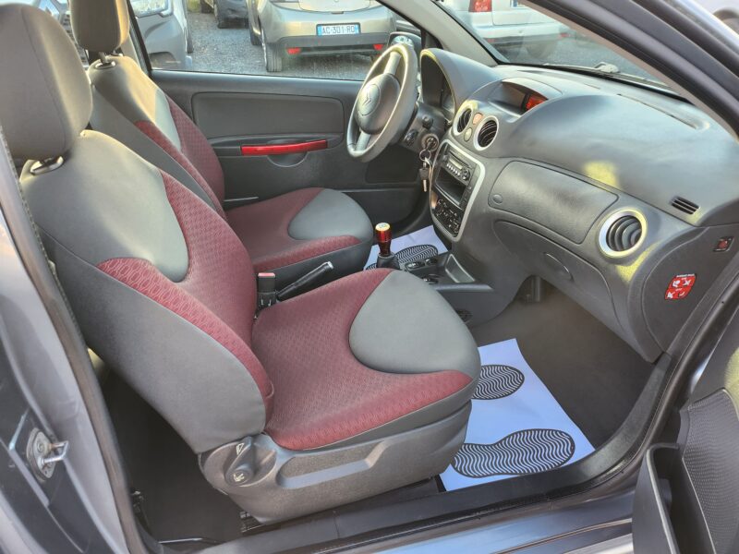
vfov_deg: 56.8
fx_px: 512
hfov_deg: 71.6
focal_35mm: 24
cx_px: 370
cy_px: 277
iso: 160
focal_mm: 5
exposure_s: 1/100
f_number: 1.8
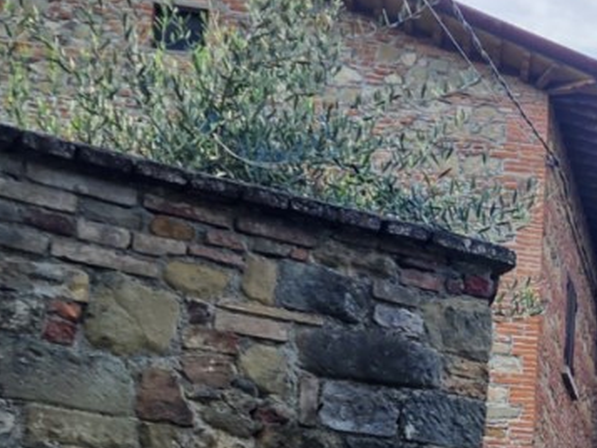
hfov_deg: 17.5
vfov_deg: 14.0
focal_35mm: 103
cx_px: 838
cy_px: 503
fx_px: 1777
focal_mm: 6.4
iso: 12
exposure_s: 1/227
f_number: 1.8
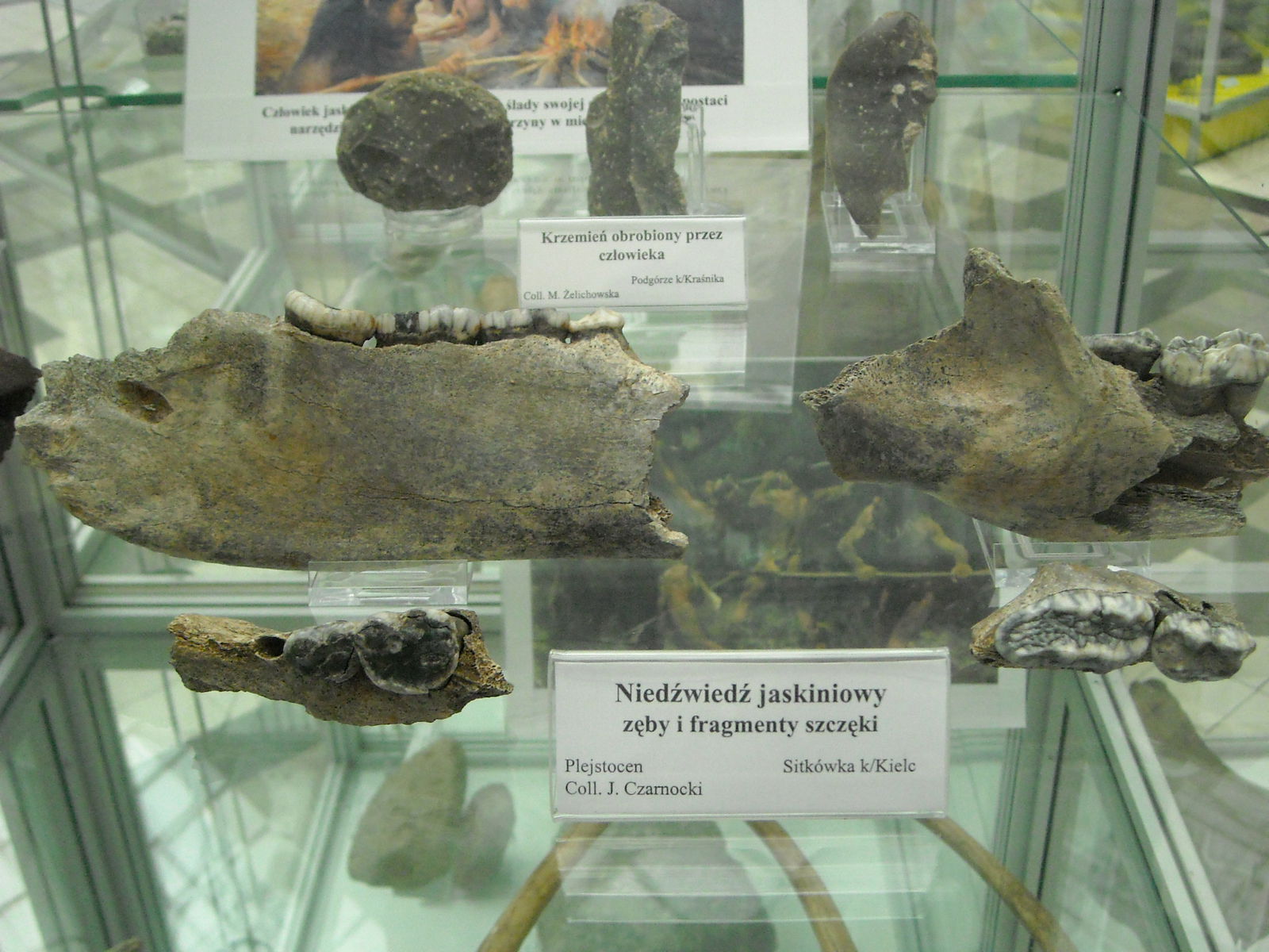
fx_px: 1613
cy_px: 476
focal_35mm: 44
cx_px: 634
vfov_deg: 32.9
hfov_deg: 42.9
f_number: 3.1
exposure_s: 1/201
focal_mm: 7.1
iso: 400
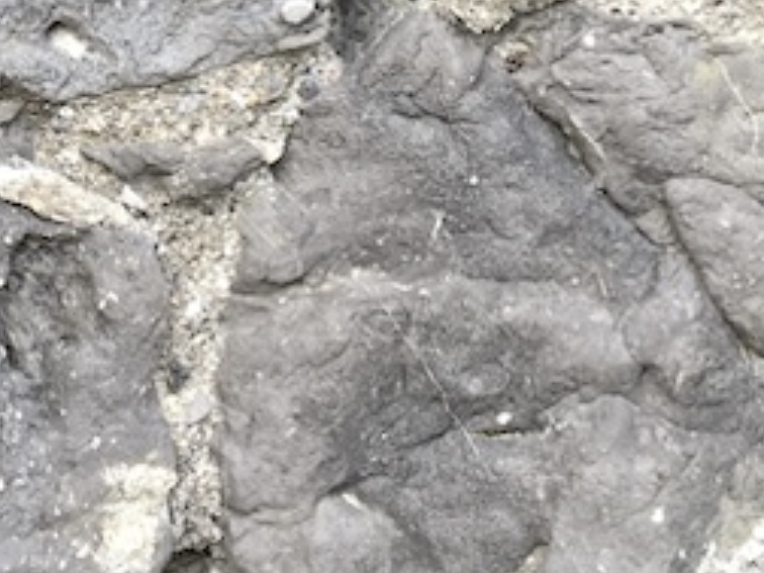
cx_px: -300
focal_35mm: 115
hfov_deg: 16.0
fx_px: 2538
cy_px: -252
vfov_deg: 12.3
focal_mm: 4.15
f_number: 2.2
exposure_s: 1/100
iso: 25
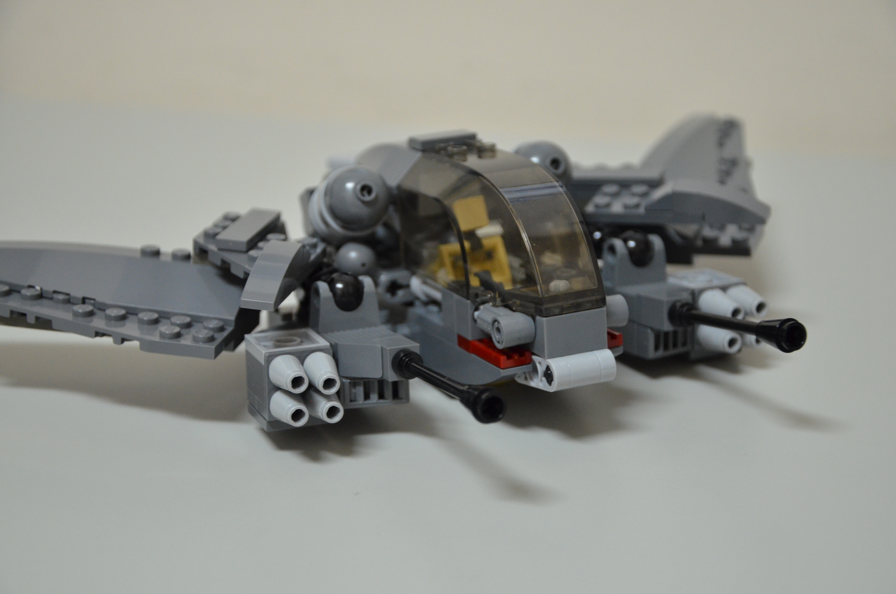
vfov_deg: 18.1
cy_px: 297
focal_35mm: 75
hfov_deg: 27.0
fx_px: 1863
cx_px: 448
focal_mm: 50
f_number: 5
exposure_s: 1/30
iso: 1400
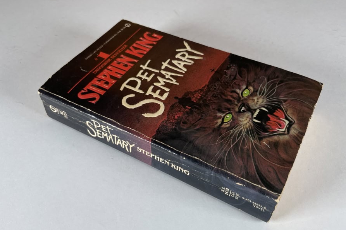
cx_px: 174
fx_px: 298
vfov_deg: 42.2
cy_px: 128
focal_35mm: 31
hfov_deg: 60.3
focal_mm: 4.2
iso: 50
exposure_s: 1/100
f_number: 1.6
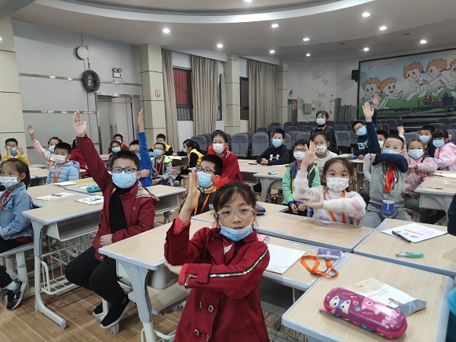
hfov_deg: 71.6
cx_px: 228
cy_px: 171
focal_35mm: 24
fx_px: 316
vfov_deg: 56.8
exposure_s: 1/50
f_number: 1.69
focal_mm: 6.72
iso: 279
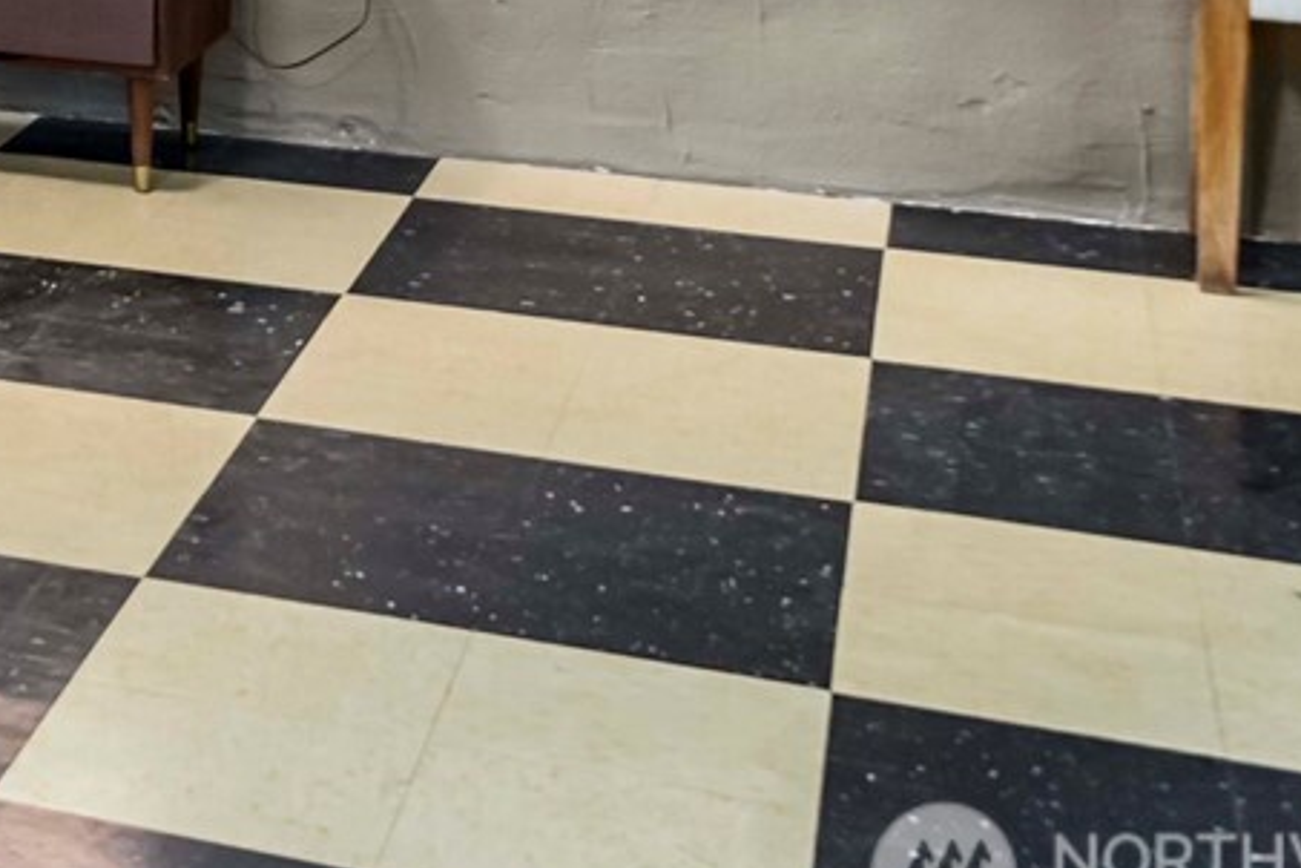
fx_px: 3252
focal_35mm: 90
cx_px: -866
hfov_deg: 18.8
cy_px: -640
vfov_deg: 13.7
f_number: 6.7
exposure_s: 1/2
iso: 1000
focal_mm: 24
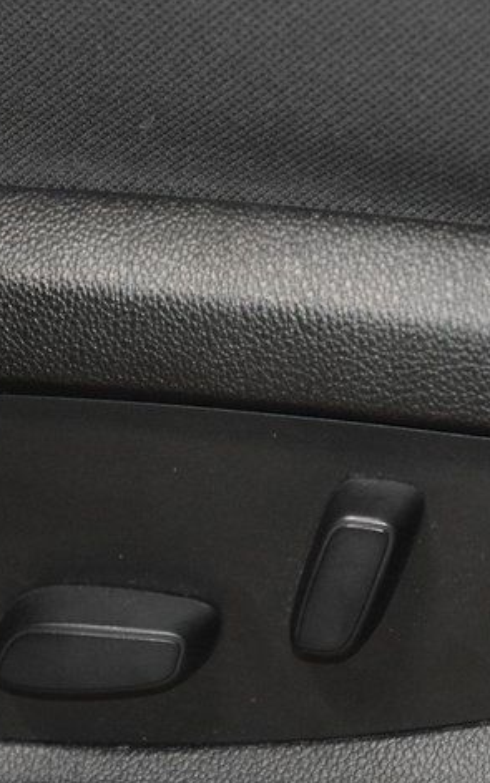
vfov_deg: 9.0
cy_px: 543
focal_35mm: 232
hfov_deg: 5.7
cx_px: 241
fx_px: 4957
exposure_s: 1/80
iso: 3200
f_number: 4.5
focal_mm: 70
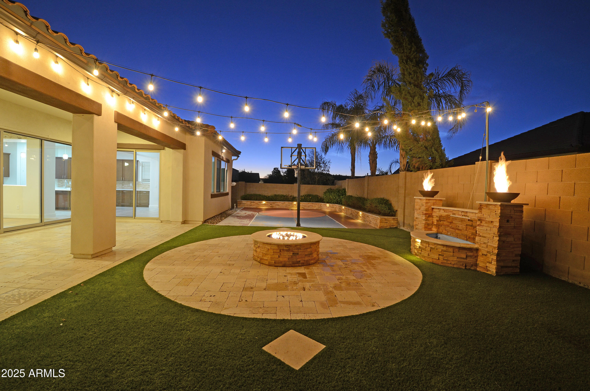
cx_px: 295
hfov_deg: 100.5
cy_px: 196
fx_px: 245
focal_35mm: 15
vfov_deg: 77.1
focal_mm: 10
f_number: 8
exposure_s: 1
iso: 400
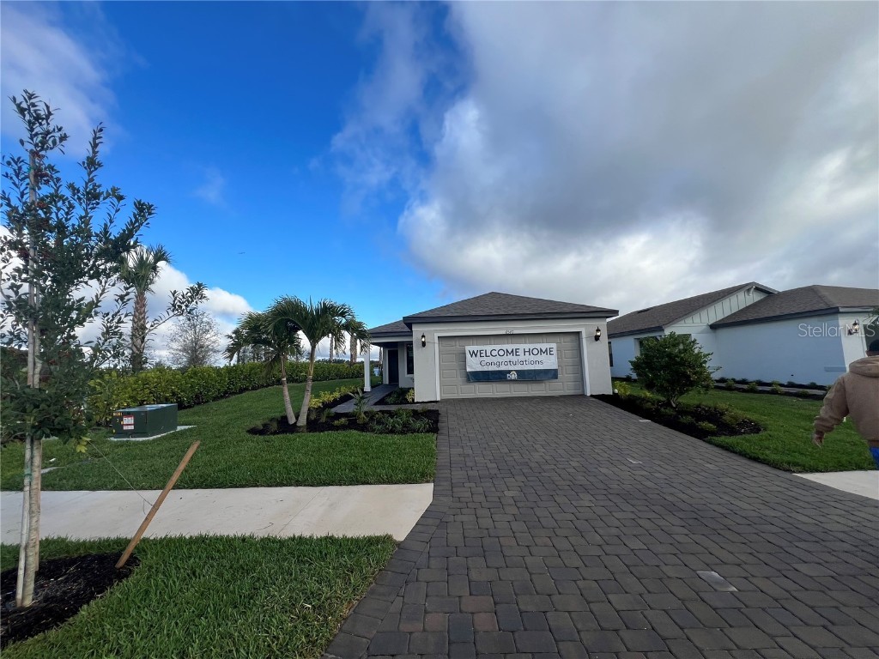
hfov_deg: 106.2
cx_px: 440
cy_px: 330
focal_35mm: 13
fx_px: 330
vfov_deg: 89.9
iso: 32
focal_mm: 1.57
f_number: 1.8
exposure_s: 1/1179
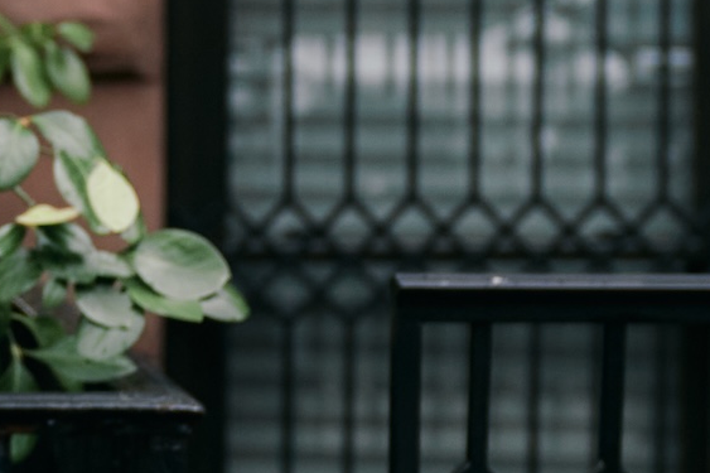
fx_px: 3785
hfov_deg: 10.3
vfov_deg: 7.1
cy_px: 139
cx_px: -372
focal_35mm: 192
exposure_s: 1/250
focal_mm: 36
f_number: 2.8
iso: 400
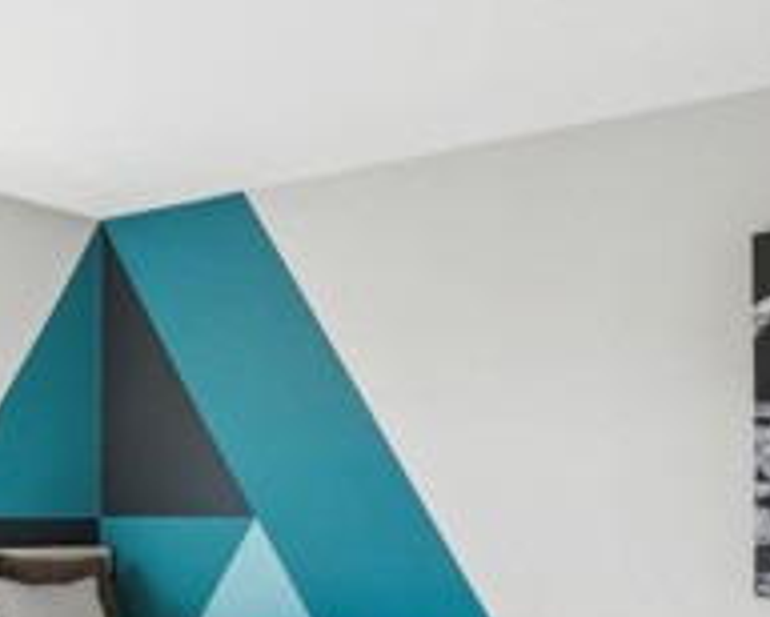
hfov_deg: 36.8
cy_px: 561
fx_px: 1141
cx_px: 245
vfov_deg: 29.0
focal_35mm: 50
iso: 125
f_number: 7.1
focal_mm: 16
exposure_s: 1/30
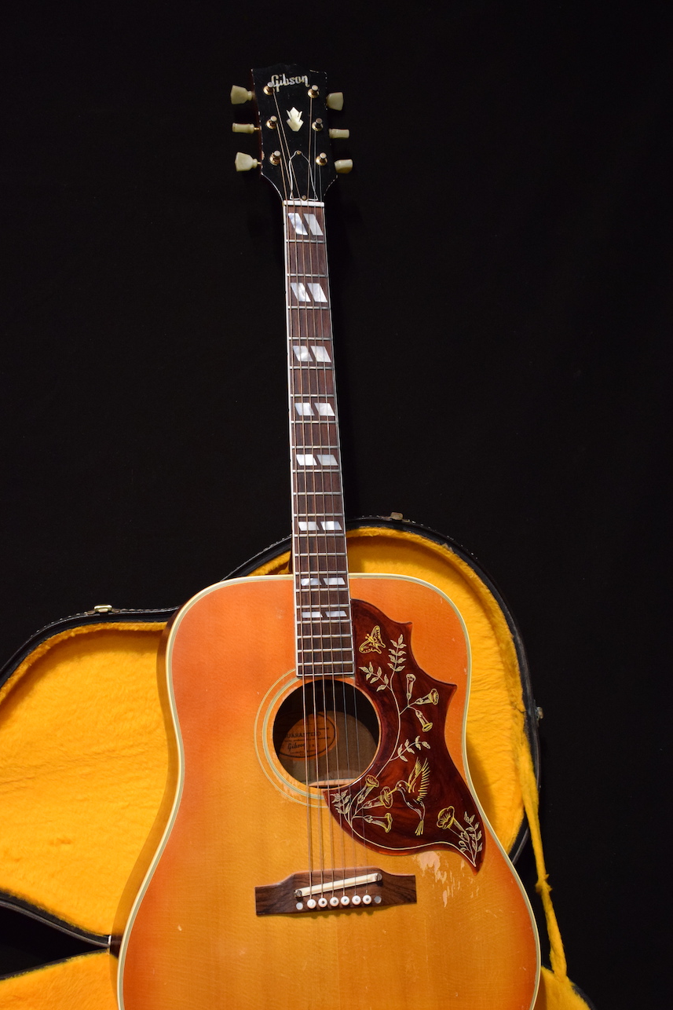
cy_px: 588
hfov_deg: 31.9
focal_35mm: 42
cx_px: 324
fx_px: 1178
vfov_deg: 46.2
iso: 2800
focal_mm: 24
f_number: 4
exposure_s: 1/30
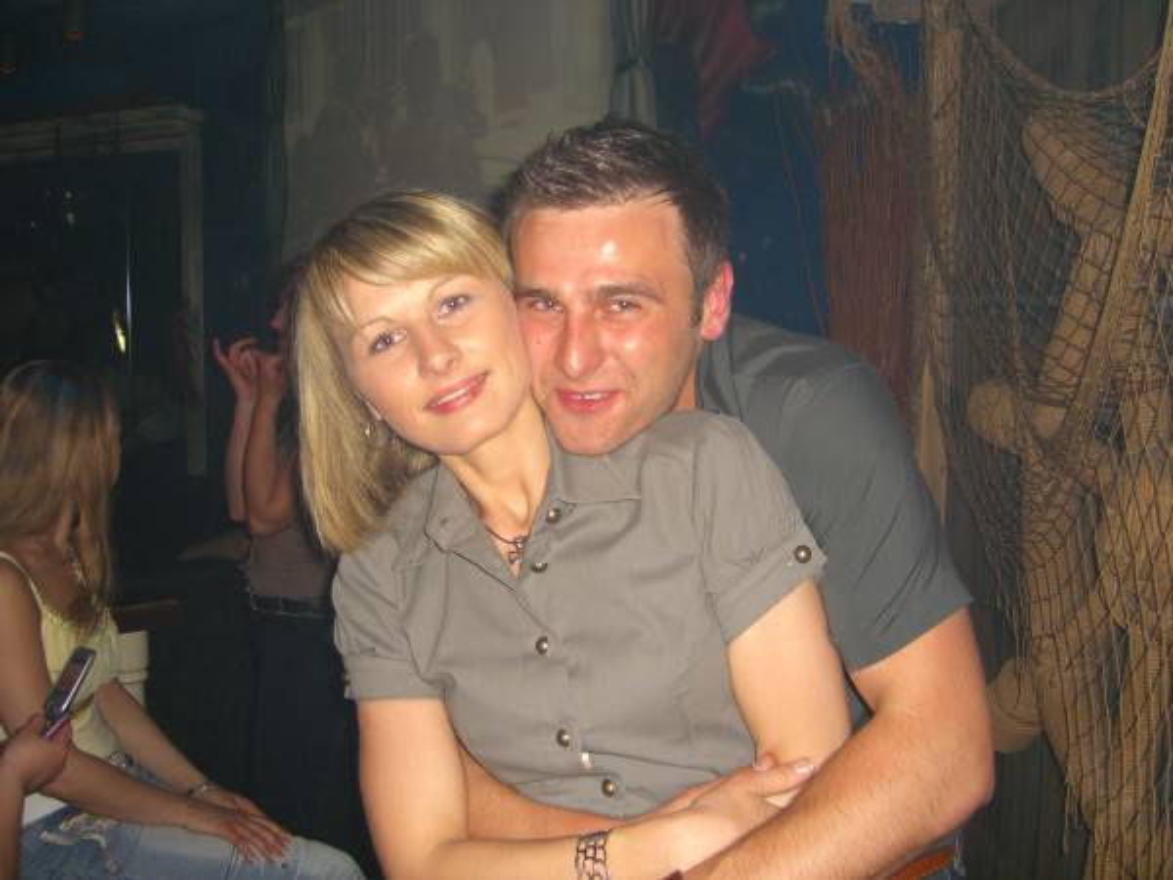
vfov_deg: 37.7
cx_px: 586
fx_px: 1288
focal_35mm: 38
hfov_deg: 49.0
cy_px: 440
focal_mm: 7.9
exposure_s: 1/60
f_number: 2.8
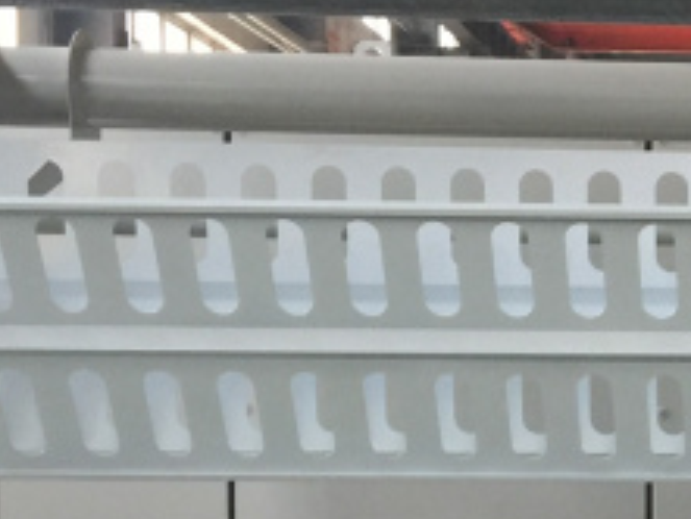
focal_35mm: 131
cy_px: 585
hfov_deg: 13.9
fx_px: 2616
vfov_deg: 11.2
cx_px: 1104
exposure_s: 1/33
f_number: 2.2
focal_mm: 4.15
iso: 64
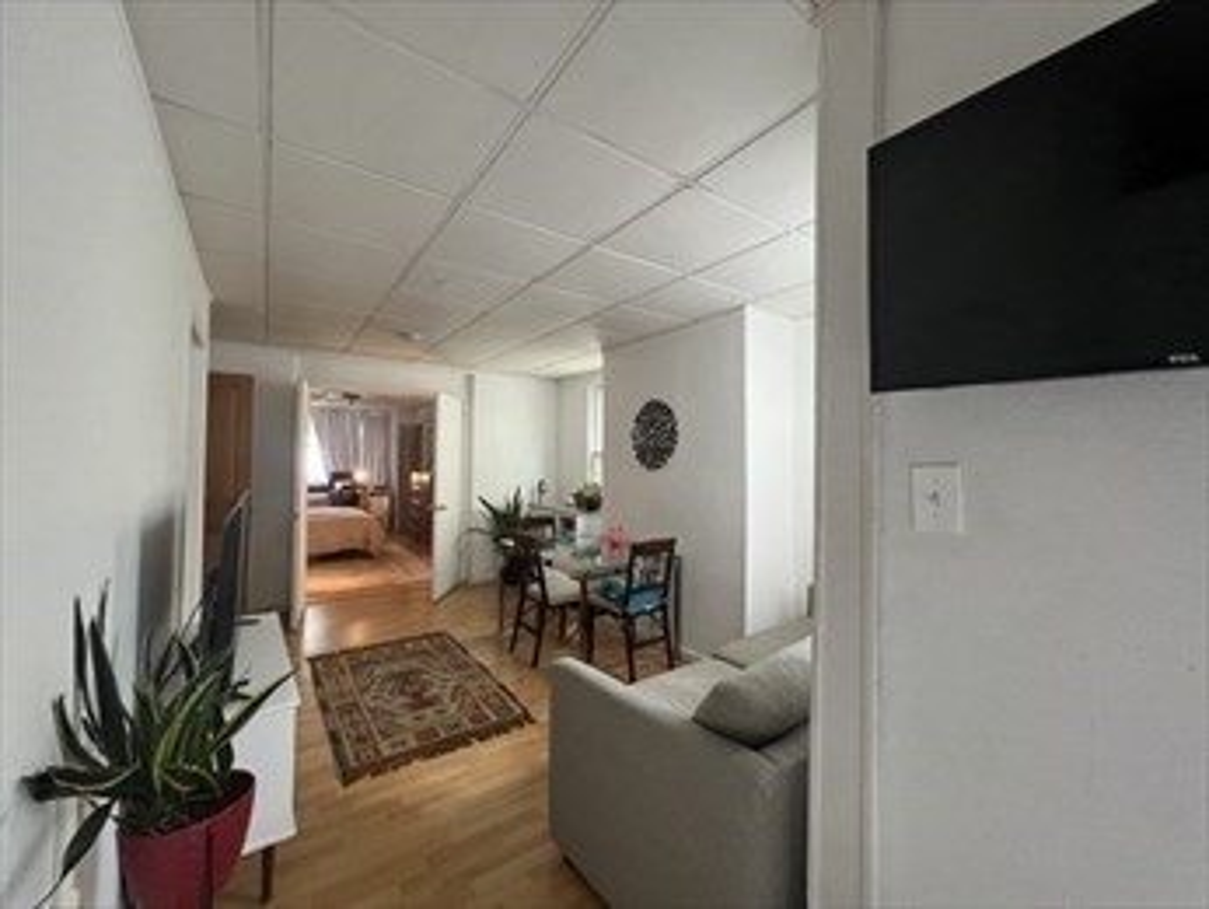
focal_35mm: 13
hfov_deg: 106.1
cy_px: 454
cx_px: 604
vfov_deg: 90.0
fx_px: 454
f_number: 1.8
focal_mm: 1.57
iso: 200
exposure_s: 1/60
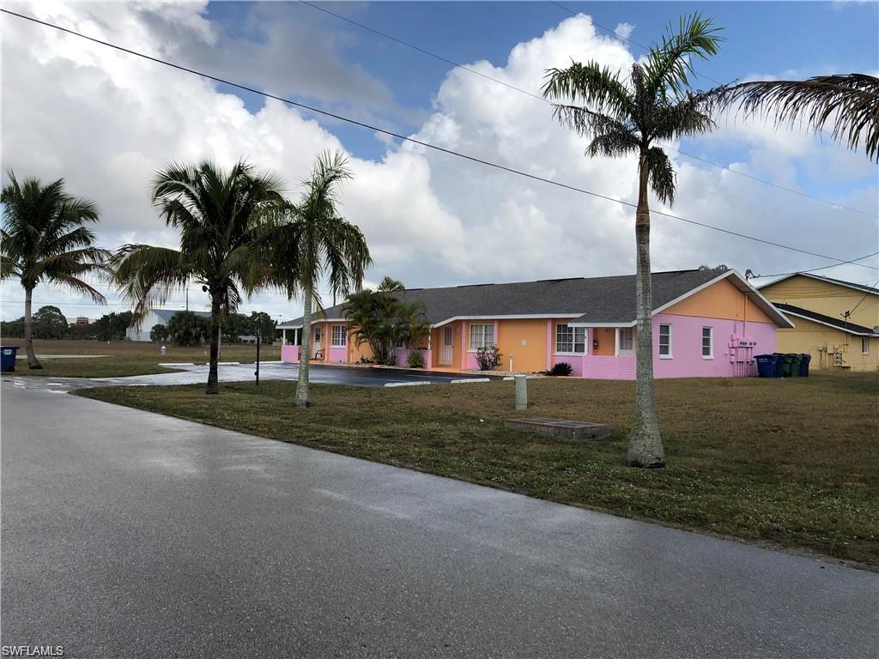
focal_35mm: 28
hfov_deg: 63.4
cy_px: 330
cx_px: 440
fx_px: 711
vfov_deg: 49.7
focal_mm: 3.99
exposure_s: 1/2433
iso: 20
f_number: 1.8
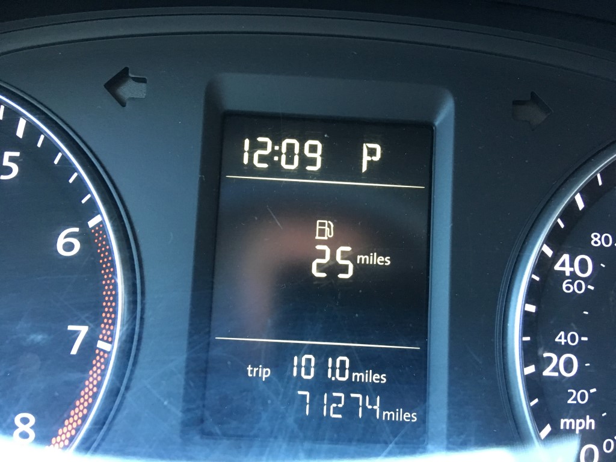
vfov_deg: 48.2
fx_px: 516
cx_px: 308
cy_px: 231
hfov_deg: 61.7
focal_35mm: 29
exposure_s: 1/30
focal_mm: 4.15
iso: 200
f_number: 2.2
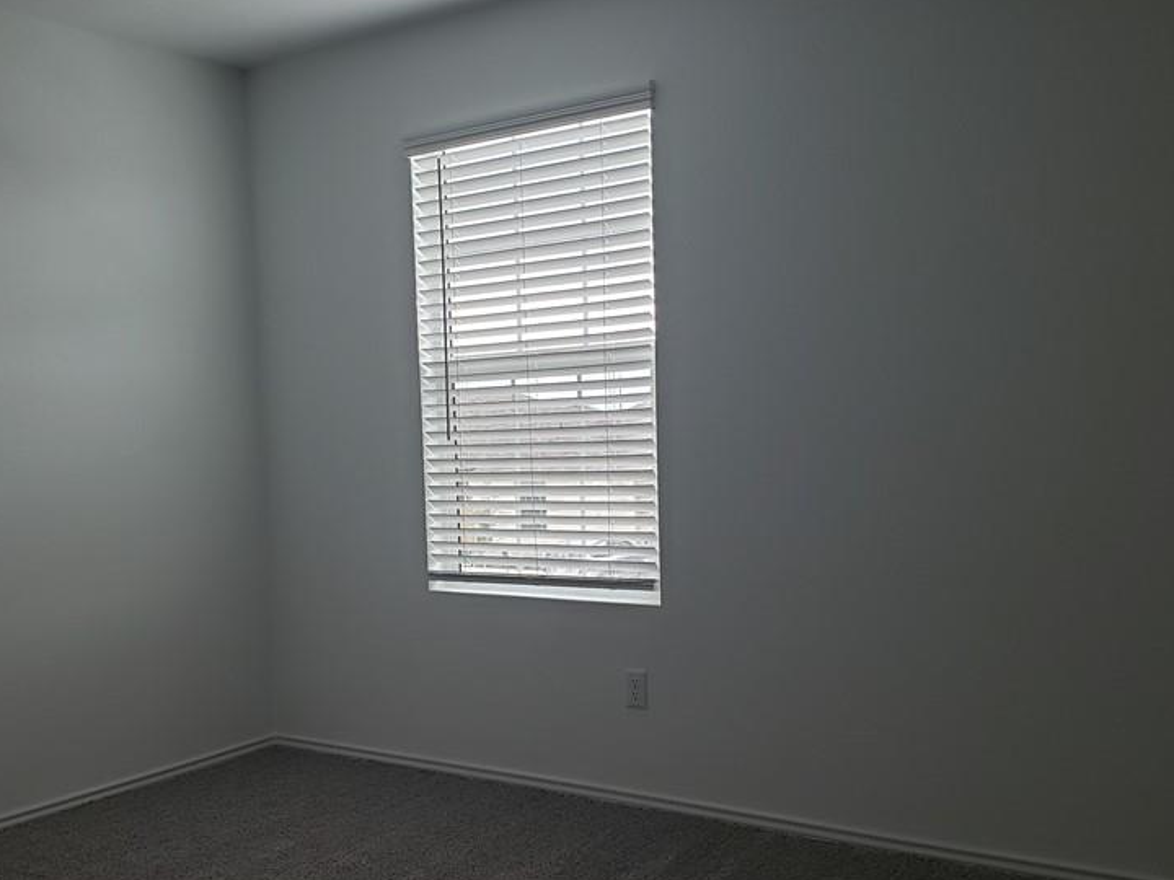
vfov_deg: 38.5
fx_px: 1255
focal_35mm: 37
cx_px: 486
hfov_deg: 49.9
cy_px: 536
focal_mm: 4.3
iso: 80
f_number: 2.4
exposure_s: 1/60
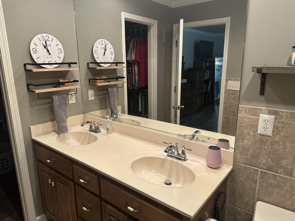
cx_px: 148
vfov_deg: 56.8
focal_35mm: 24
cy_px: 110
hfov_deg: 71.6
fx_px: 205
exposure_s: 1/60
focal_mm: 6.86
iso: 125
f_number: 1.78
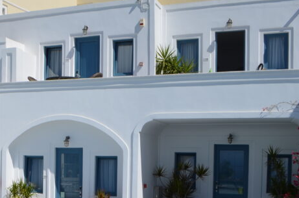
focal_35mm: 60
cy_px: 157
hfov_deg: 31.3
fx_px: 497
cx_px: 10
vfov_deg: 22.2
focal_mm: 18
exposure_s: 1/400
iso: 100
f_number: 10
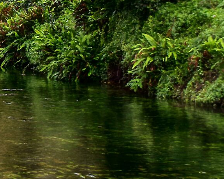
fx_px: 1273
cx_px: -200
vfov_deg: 8.0
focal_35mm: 192
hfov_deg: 9.5
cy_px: 26
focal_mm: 32.5
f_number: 6.3
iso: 200
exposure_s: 1/100
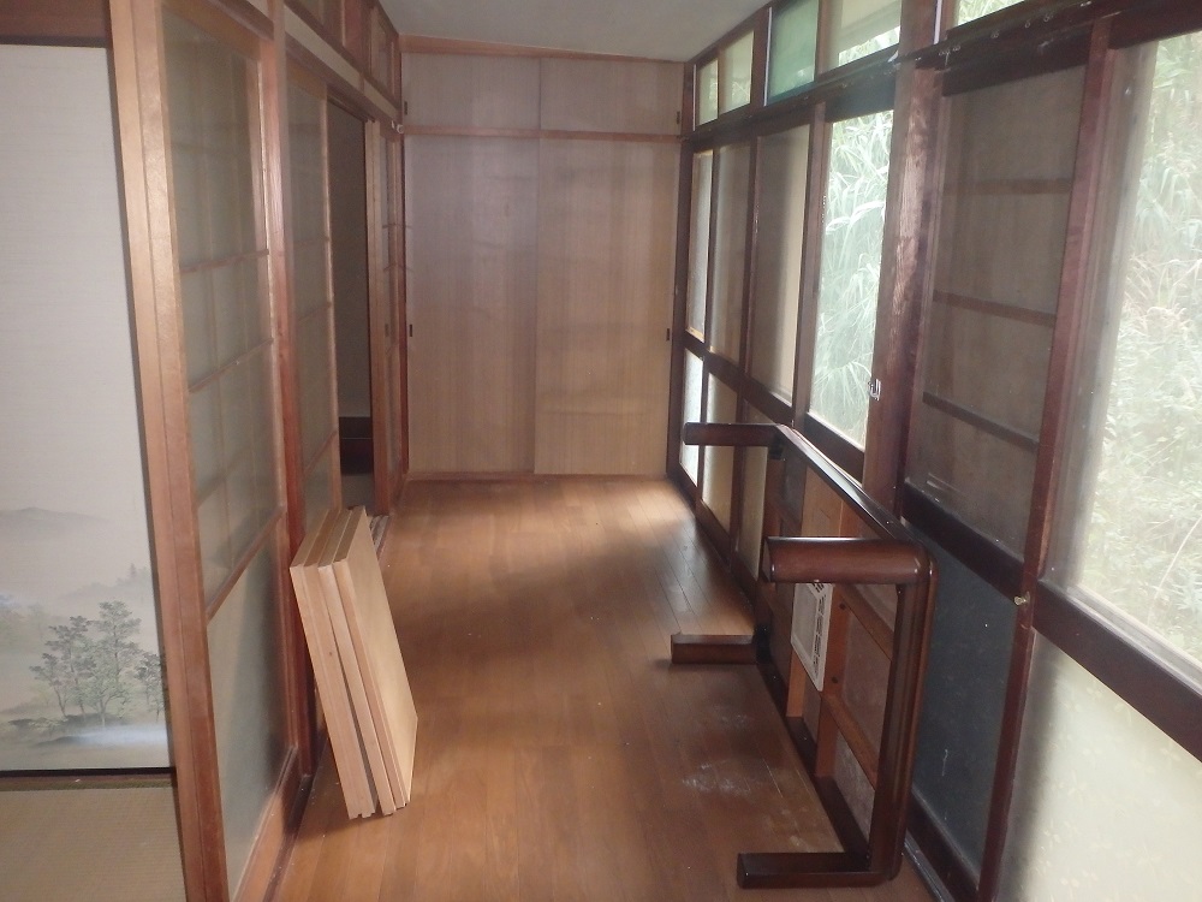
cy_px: 451
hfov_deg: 63.4
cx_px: 601
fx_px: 972
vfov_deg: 49.7
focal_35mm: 28
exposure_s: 1/30
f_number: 3.9
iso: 640
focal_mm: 5
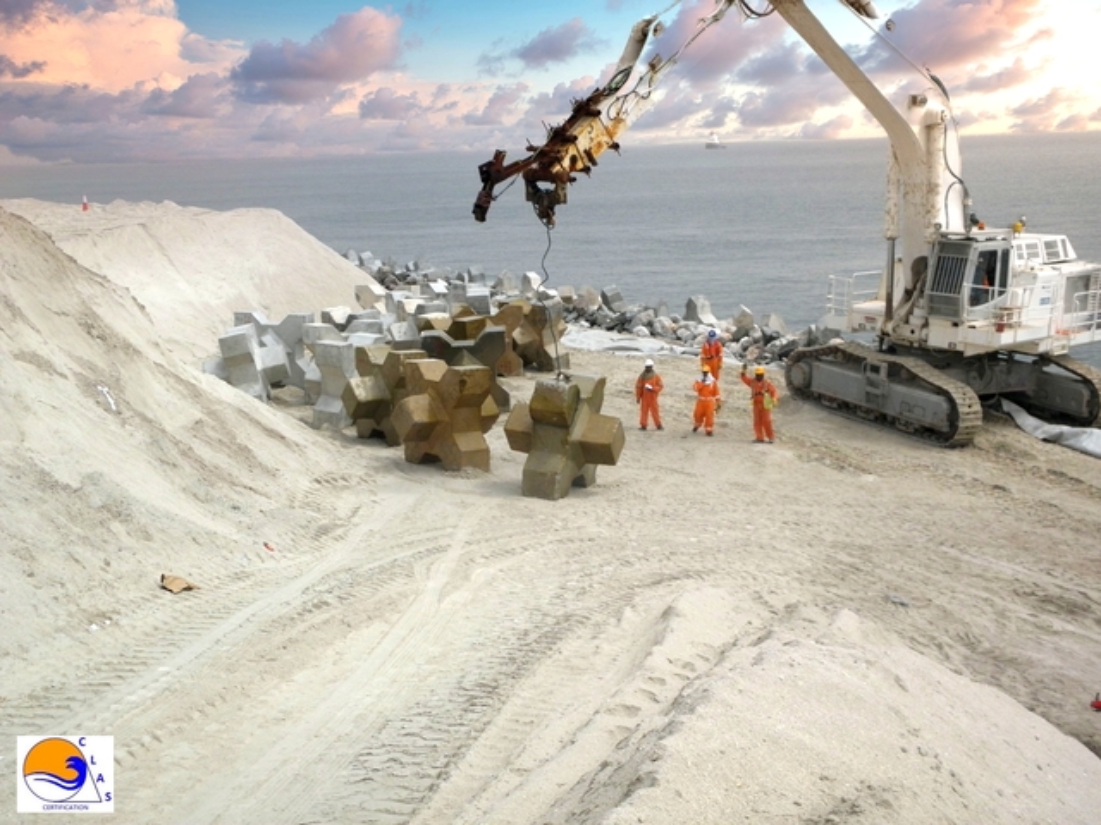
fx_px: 1304
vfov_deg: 35.1
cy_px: 412
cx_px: 550
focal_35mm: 41
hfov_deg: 45.8
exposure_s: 1/400
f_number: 7.6
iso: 125
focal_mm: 7.5
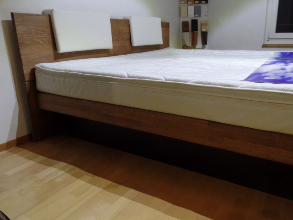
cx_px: 160
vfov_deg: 51.3
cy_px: 99
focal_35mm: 27
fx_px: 229
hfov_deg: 65.2
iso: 400
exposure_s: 1/20
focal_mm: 4.1
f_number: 2.8
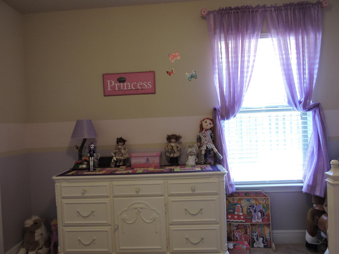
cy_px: 127
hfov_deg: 71.6
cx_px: 170
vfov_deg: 56.8
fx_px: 235
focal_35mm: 24
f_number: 3.3
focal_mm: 4.3
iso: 400
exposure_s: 1/20
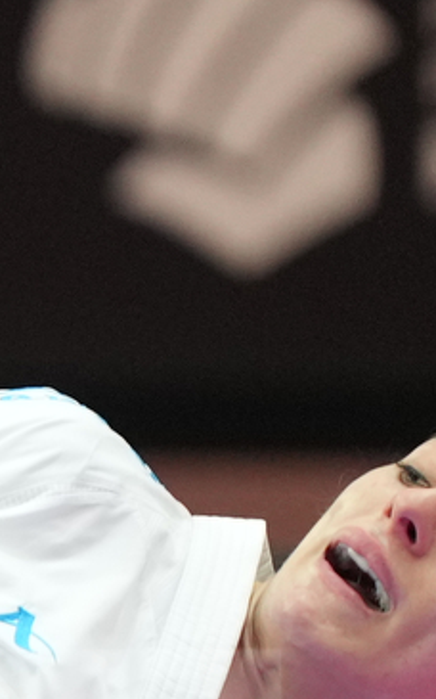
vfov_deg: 1.7
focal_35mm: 1256
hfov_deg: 1.0
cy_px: 864
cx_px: -727
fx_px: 23888
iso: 2000
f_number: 2.8
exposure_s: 1/1000
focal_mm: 180
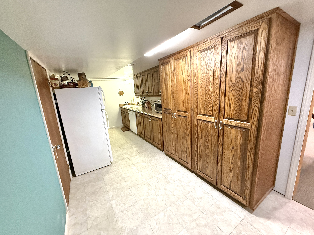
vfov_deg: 85.7
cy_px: 118
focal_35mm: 14
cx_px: 157
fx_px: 127
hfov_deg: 102.1
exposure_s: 1/60
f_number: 2.2
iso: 400
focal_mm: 2.22
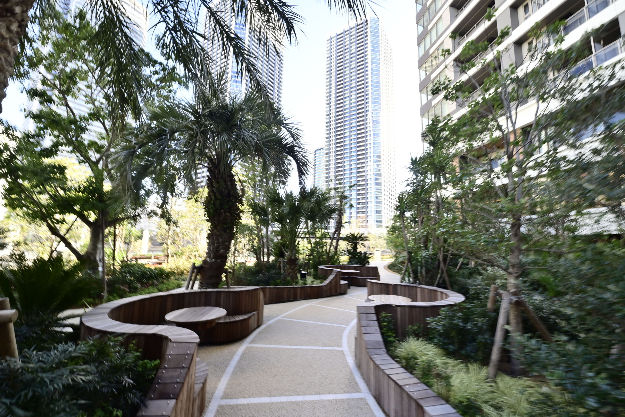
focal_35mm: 14
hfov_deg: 104.3
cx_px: 312
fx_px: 243
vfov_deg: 81.2
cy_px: 208
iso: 400
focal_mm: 14
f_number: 11
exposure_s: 1/20
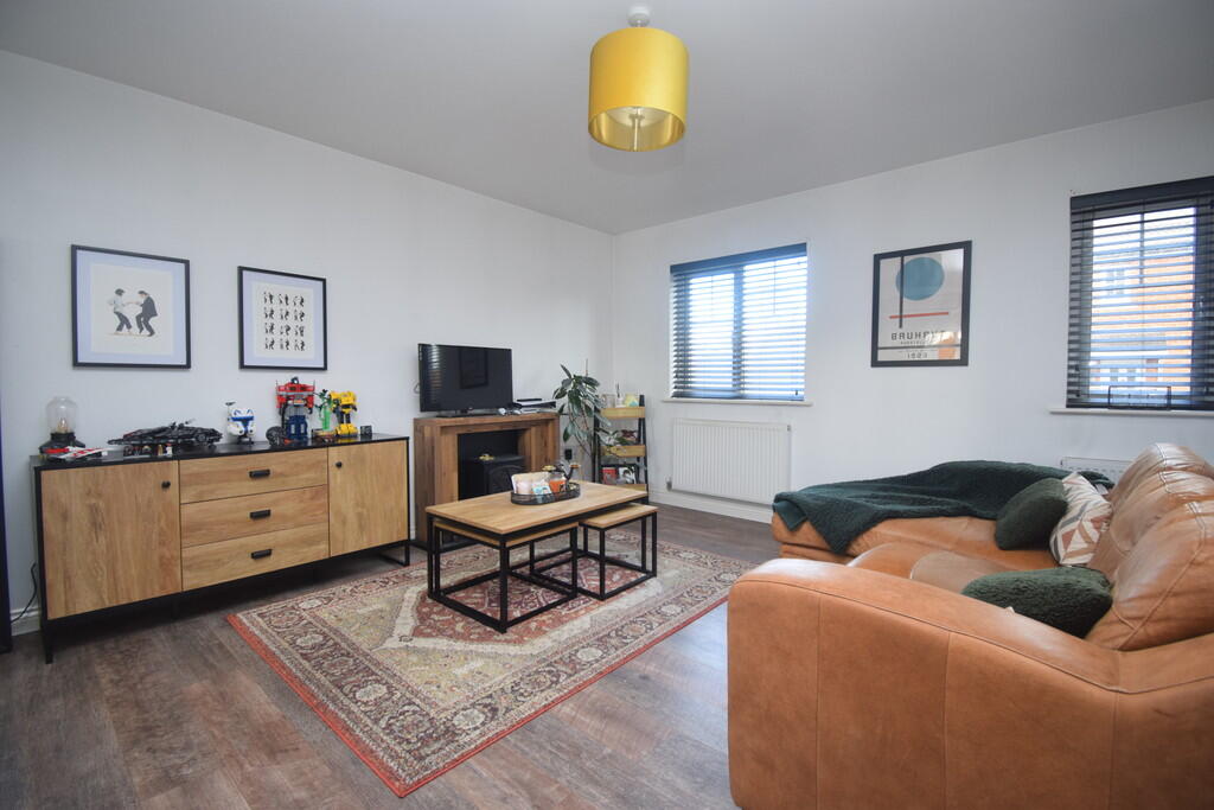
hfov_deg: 100.4
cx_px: 607
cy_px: 405
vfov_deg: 77.3
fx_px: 506
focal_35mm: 15
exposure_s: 1/60
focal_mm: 10
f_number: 4.5
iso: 800
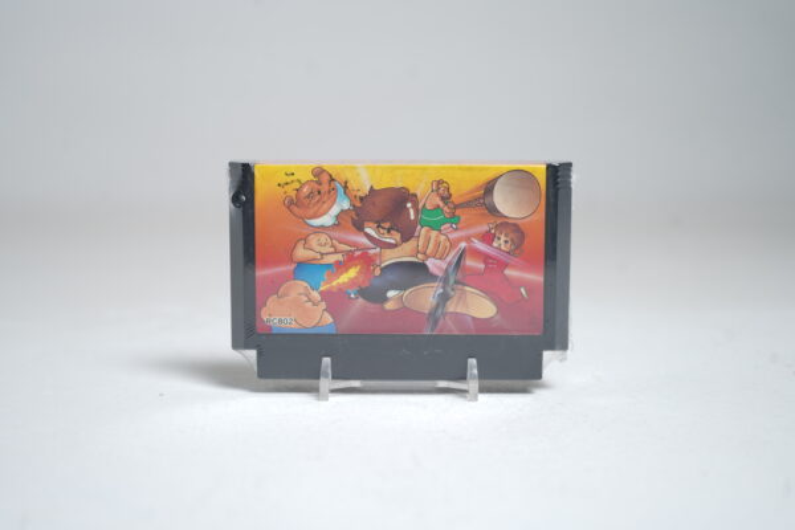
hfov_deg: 39.6
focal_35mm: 50
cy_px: 265
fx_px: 1104
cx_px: 398
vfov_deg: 27.0
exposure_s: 1/8
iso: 64
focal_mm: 50
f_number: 5
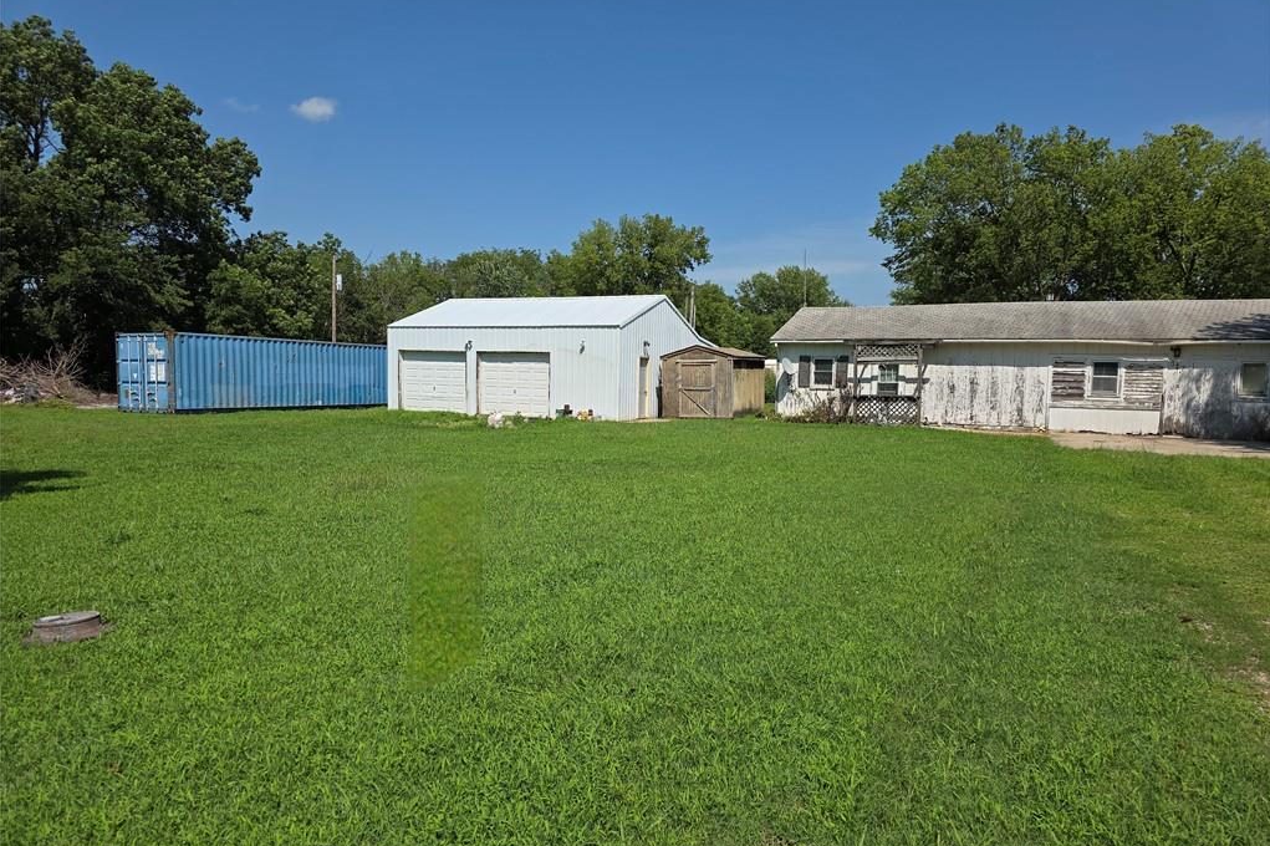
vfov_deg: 53.1
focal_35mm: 24
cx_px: 636
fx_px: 846
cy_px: 443
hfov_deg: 73.8
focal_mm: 6.3
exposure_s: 1/1250
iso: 12
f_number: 1.7
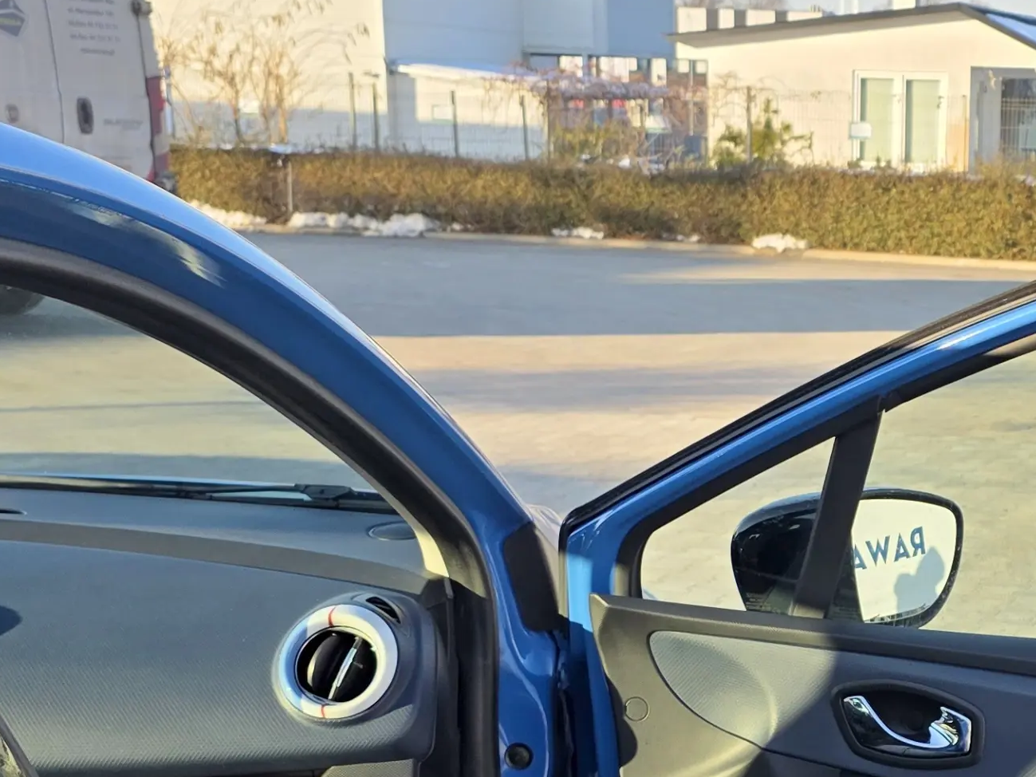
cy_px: 646
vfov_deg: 21.3
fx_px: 2035
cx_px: 947
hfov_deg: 27.5
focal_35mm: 68
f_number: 1.7
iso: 80
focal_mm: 6.3
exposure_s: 1/2790
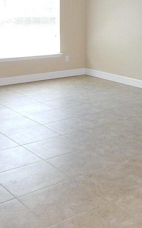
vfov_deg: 34.0
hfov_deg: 21.5
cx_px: 145
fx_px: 359
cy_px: 44
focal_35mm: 58
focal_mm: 4.3
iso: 320
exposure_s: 1/30
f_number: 2.8
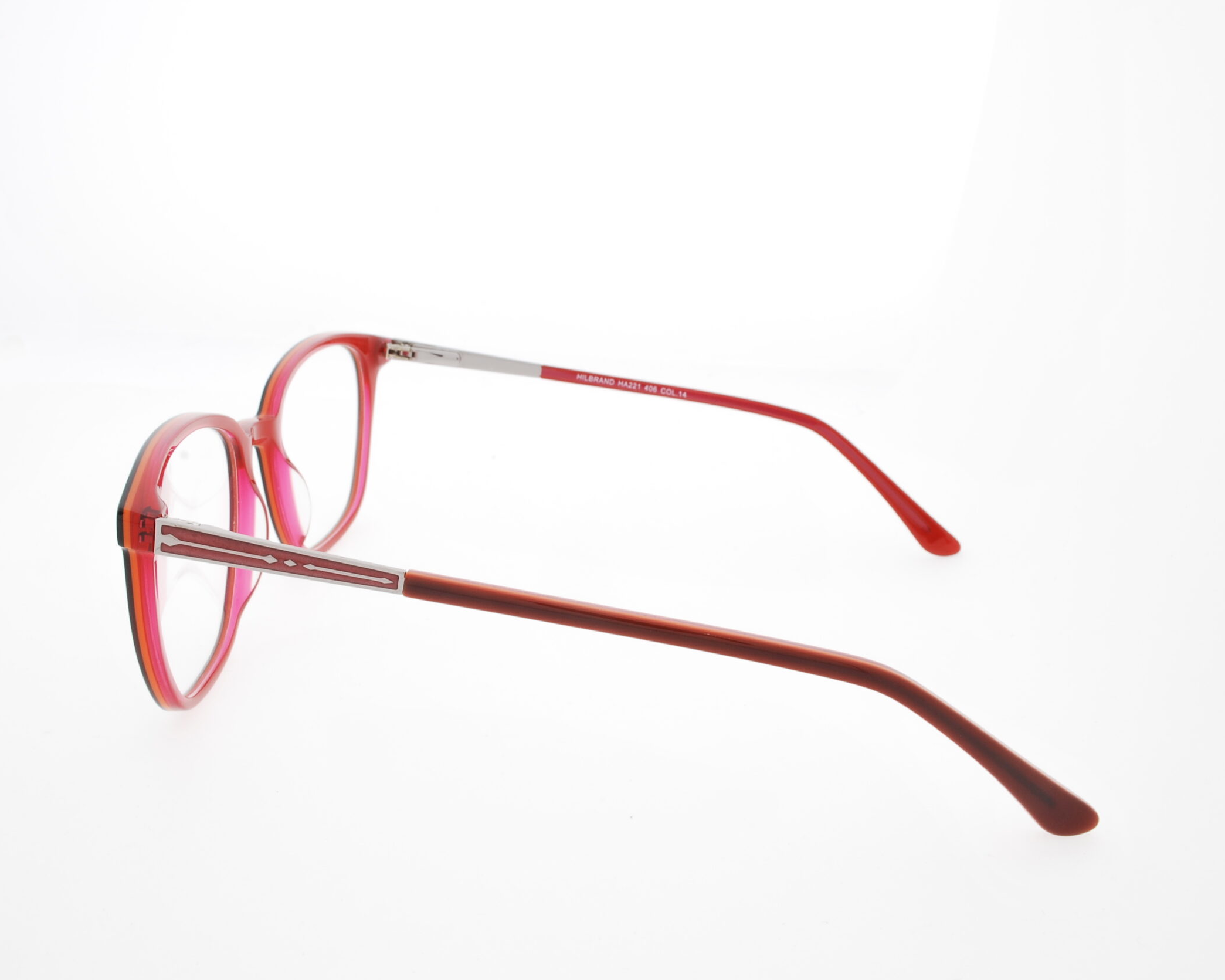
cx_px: 561
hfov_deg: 47.9
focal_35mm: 38
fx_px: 1378
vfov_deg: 39.2
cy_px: 490
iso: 100
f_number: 20
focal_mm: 22
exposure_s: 1/20
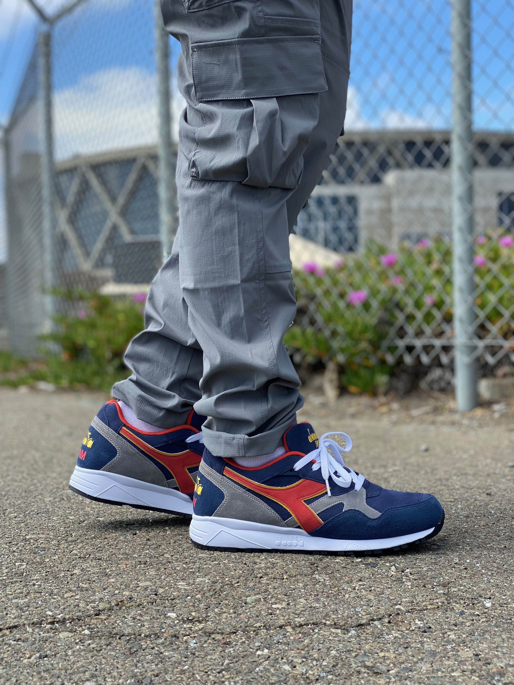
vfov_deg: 36.8
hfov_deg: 28.0
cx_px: 257
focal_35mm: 52
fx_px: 1030
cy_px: 342
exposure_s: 1/841
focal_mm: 6
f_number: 2
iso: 20
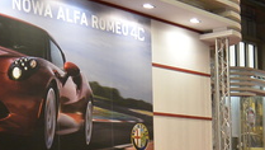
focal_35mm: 87
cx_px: 157
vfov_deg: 13.5
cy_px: 192
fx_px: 612
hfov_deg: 24.4
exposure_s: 1/200
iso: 400
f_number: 3.5
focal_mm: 11
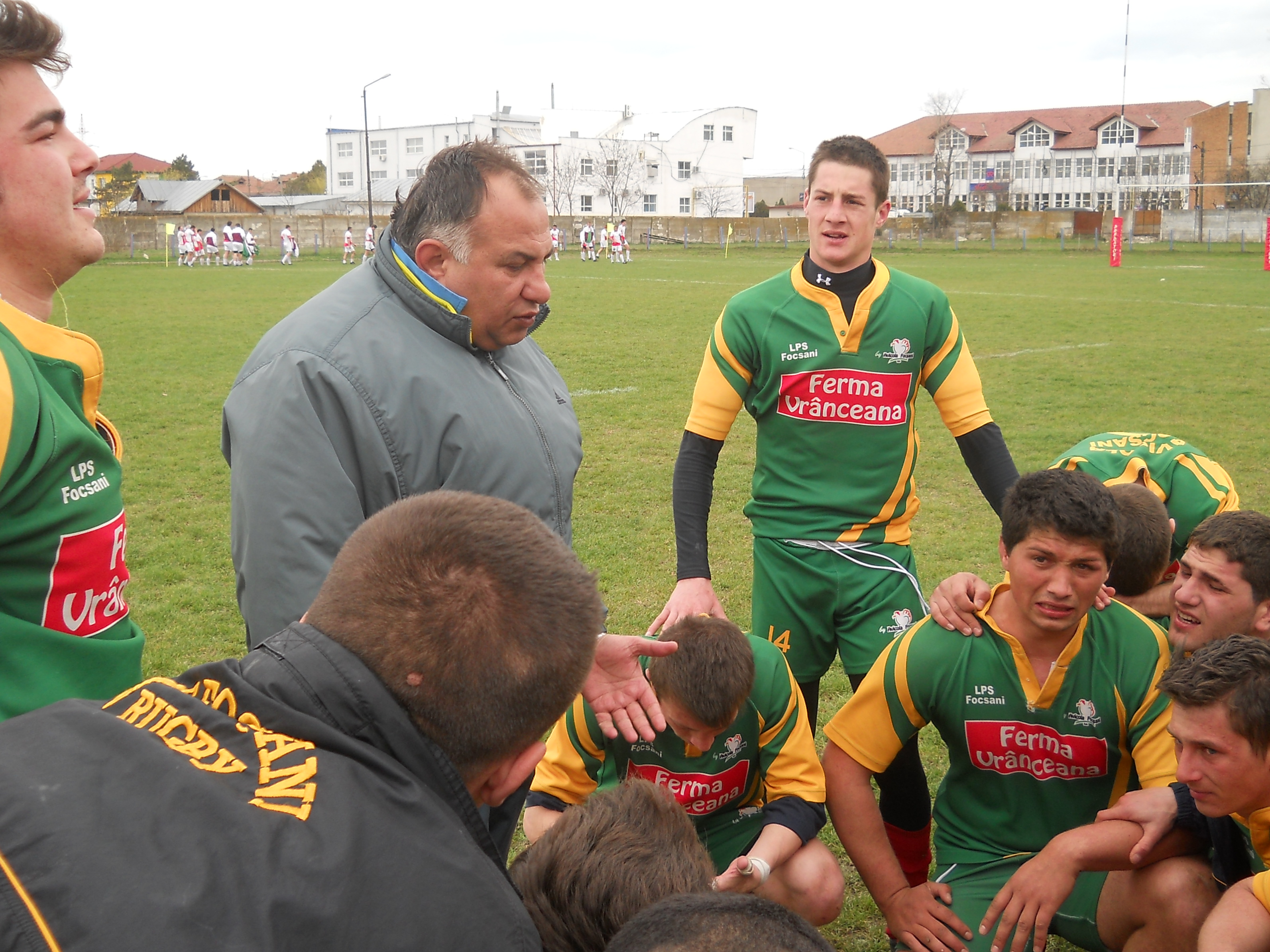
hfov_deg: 44.8
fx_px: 1541
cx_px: 631
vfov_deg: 34.4
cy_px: 465
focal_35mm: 42
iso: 80
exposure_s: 1/250
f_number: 3.1
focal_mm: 6.72
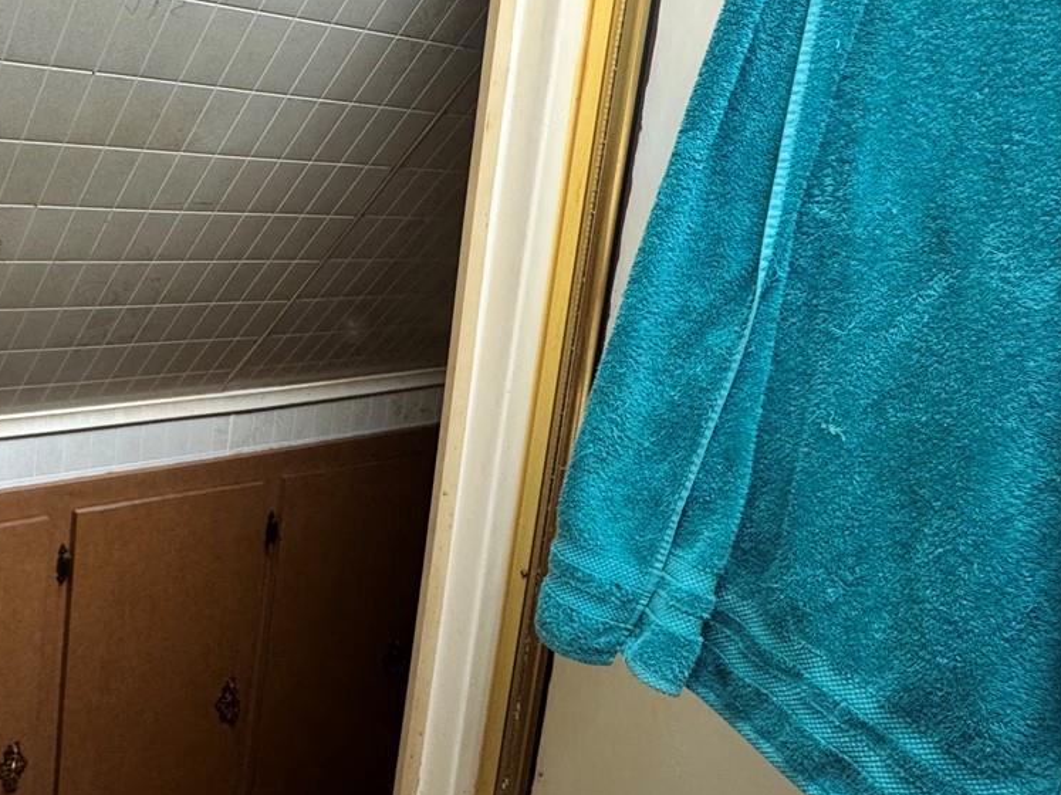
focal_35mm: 30
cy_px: 314
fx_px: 919
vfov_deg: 46.5
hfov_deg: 54.9
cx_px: 183
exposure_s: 1/60
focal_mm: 2.22
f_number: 2.2
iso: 250
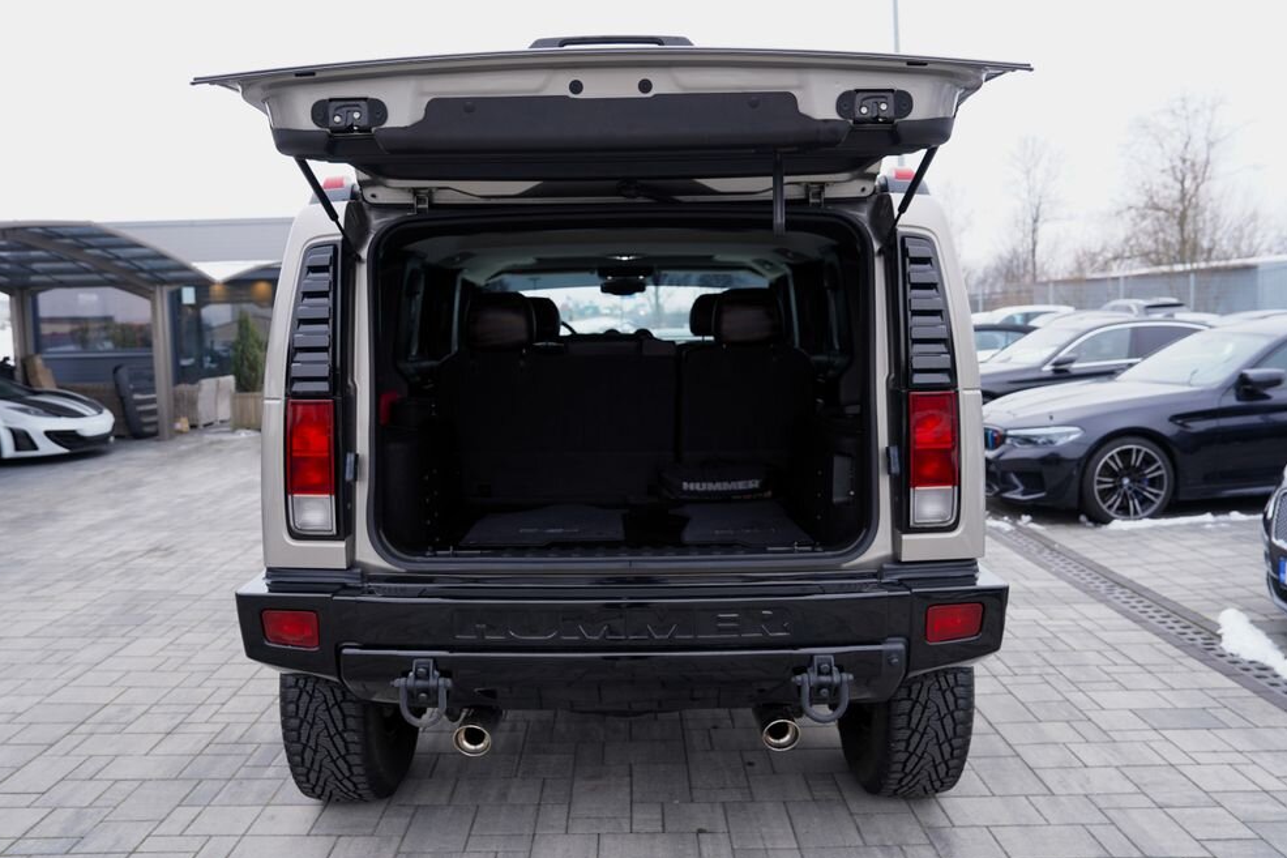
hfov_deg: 67.4
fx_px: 965
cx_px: 627
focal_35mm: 27
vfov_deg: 47.9
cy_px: 422
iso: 100
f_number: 4
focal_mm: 26
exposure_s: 1/60
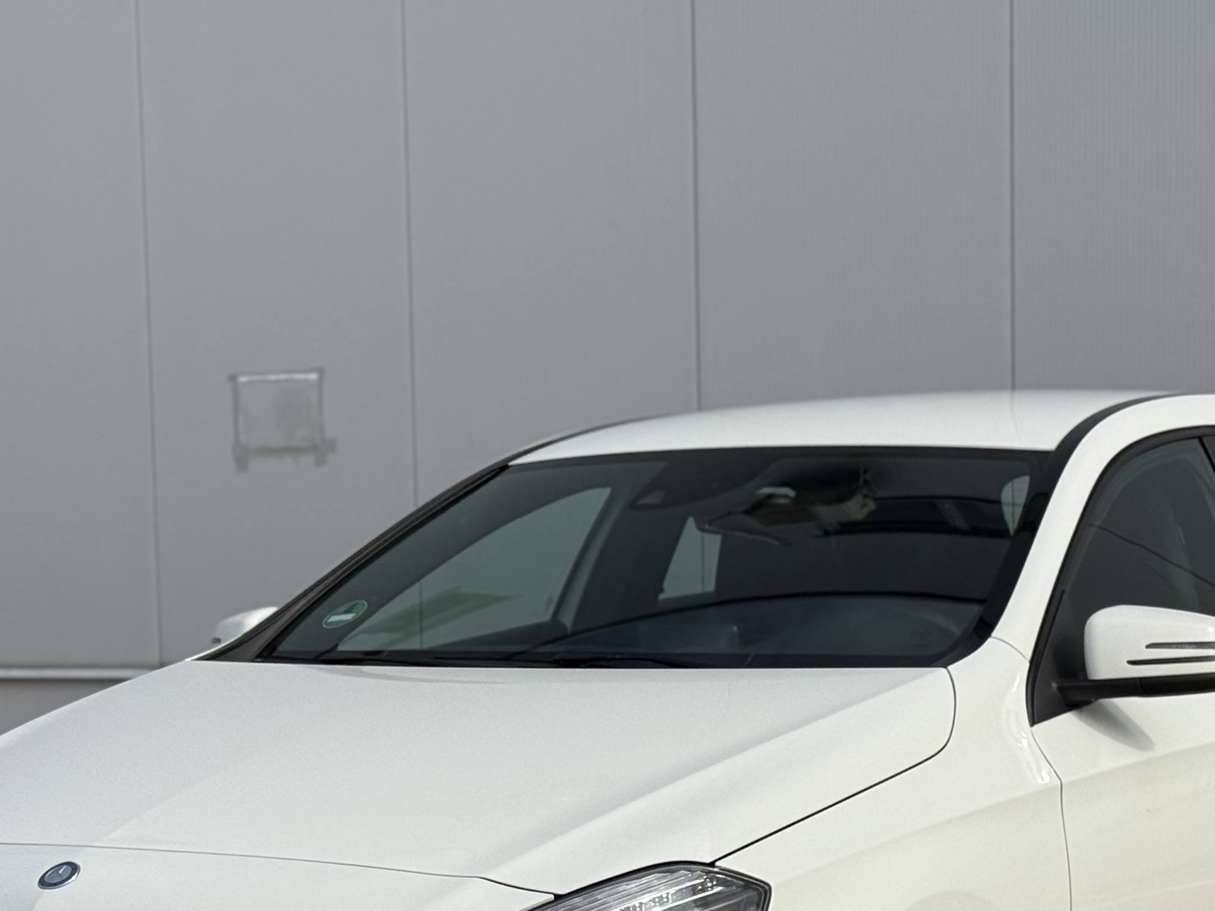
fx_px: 3370
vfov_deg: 15.2
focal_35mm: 96
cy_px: 821
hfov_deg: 20.4
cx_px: 699
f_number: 1.78
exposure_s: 1/7874
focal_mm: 6.76
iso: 64
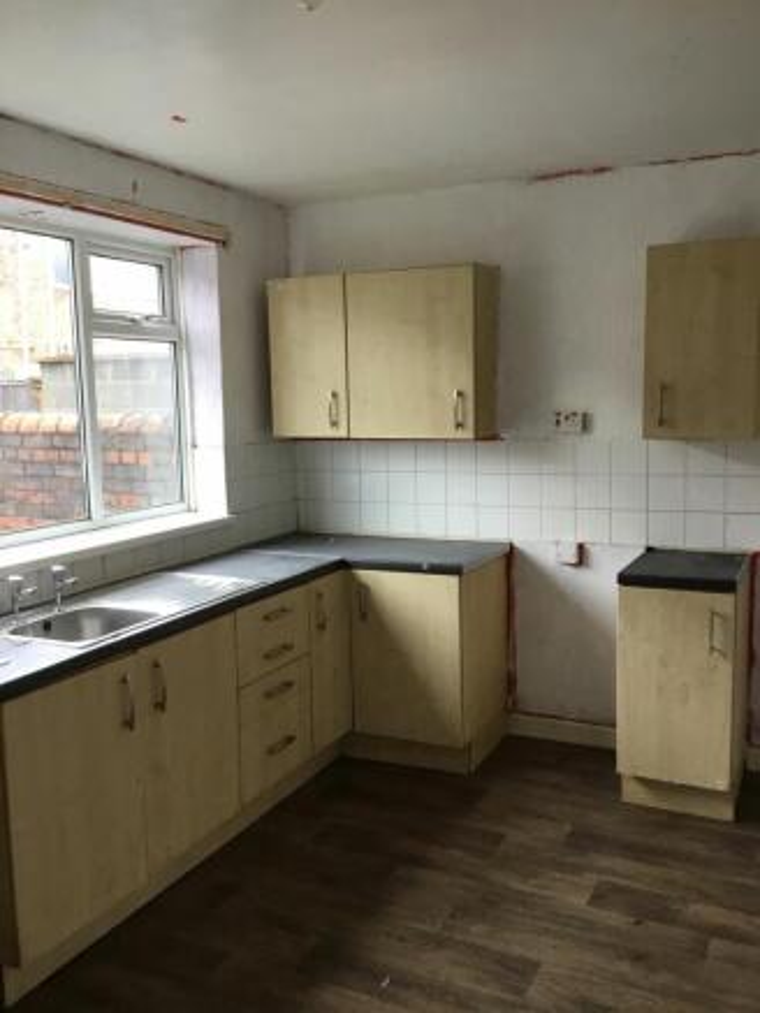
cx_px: 380
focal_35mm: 31
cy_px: 506
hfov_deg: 45.5
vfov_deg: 58.3
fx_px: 907
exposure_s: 1/33
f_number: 2.4
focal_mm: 3.3
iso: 32
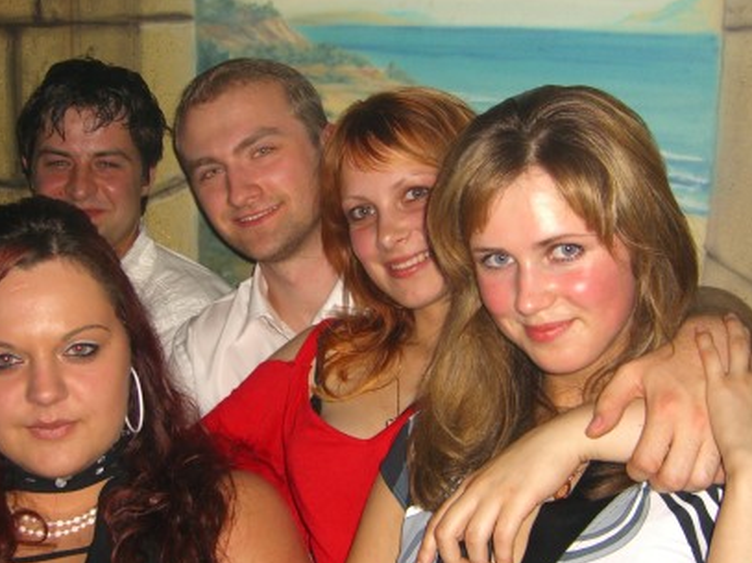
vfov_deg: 26.1
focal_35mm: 56
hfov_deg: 34.3
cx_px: 340
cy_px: 293
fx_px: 1216
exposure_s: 1/60
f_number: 2.8
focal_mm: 7.9
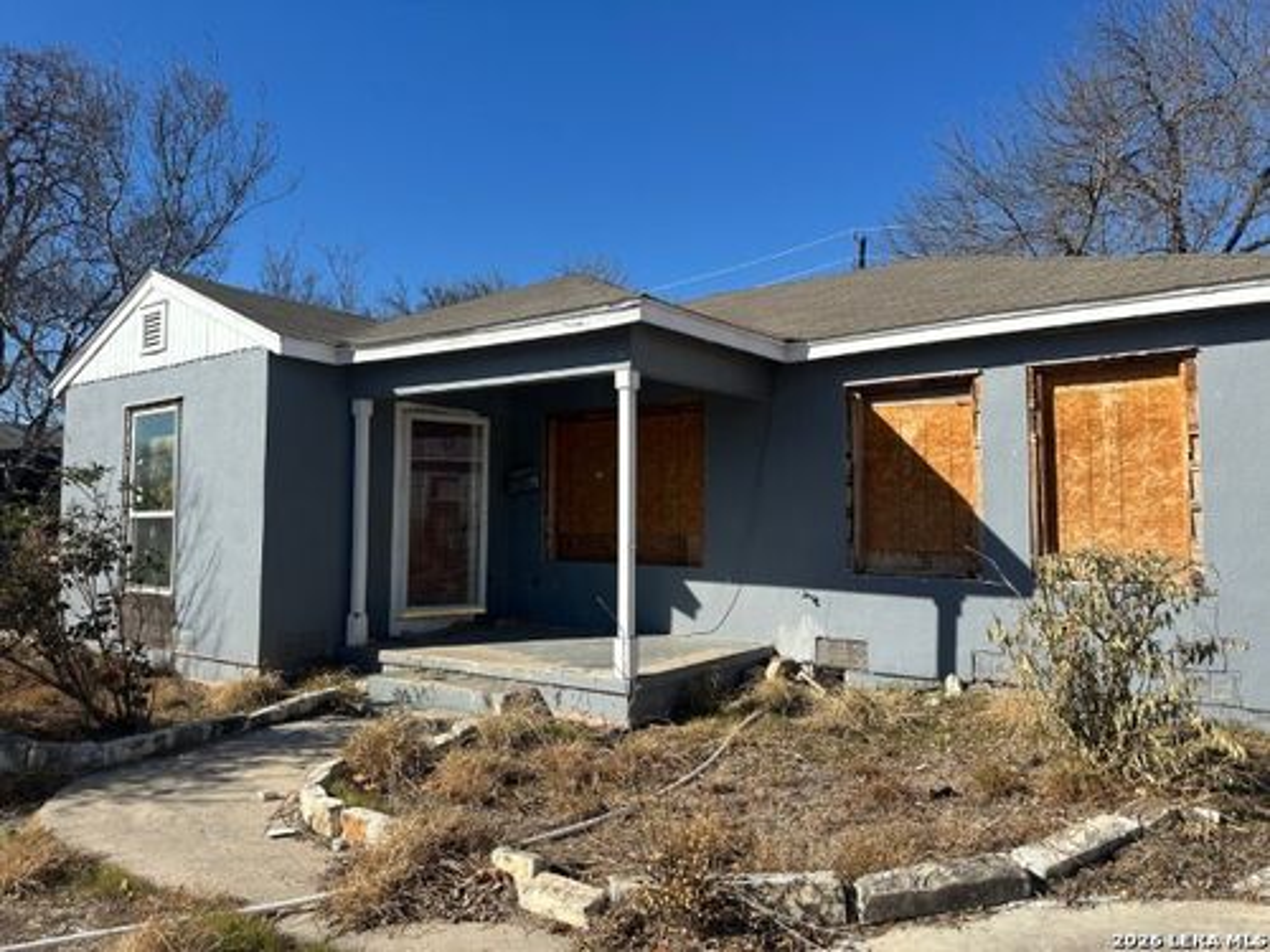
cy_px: 476
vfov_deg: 56.8
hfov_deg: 71.6
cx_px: 635
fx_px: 881
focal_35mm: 24
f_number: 1.78
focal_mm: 6.86
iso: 80
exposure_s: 1/5000
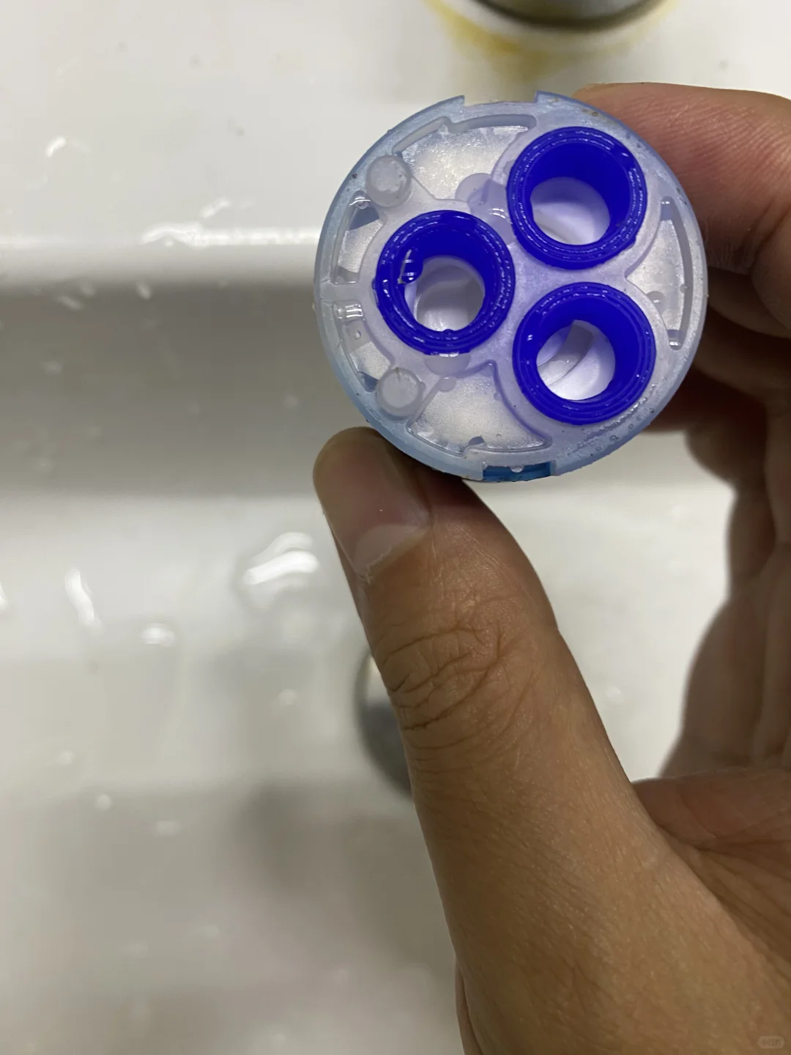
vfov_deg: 69.4
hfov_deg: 54.9
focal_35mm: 25
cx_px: 396
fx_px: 762
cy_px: 528
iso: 100
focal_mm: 4.25
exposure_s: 1/50
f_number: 1.8
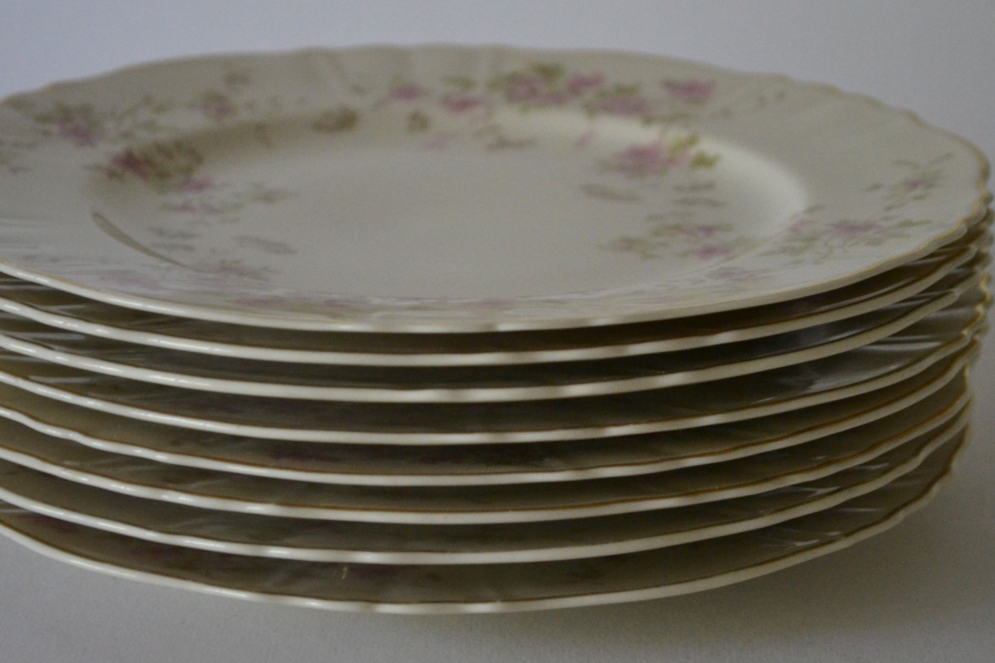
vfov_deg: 12.4
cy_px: 270
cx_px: 462
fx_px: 3040
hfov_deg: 18.6
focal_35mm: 110
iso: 1100
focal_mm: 52
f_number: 5.6
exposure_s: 1/50
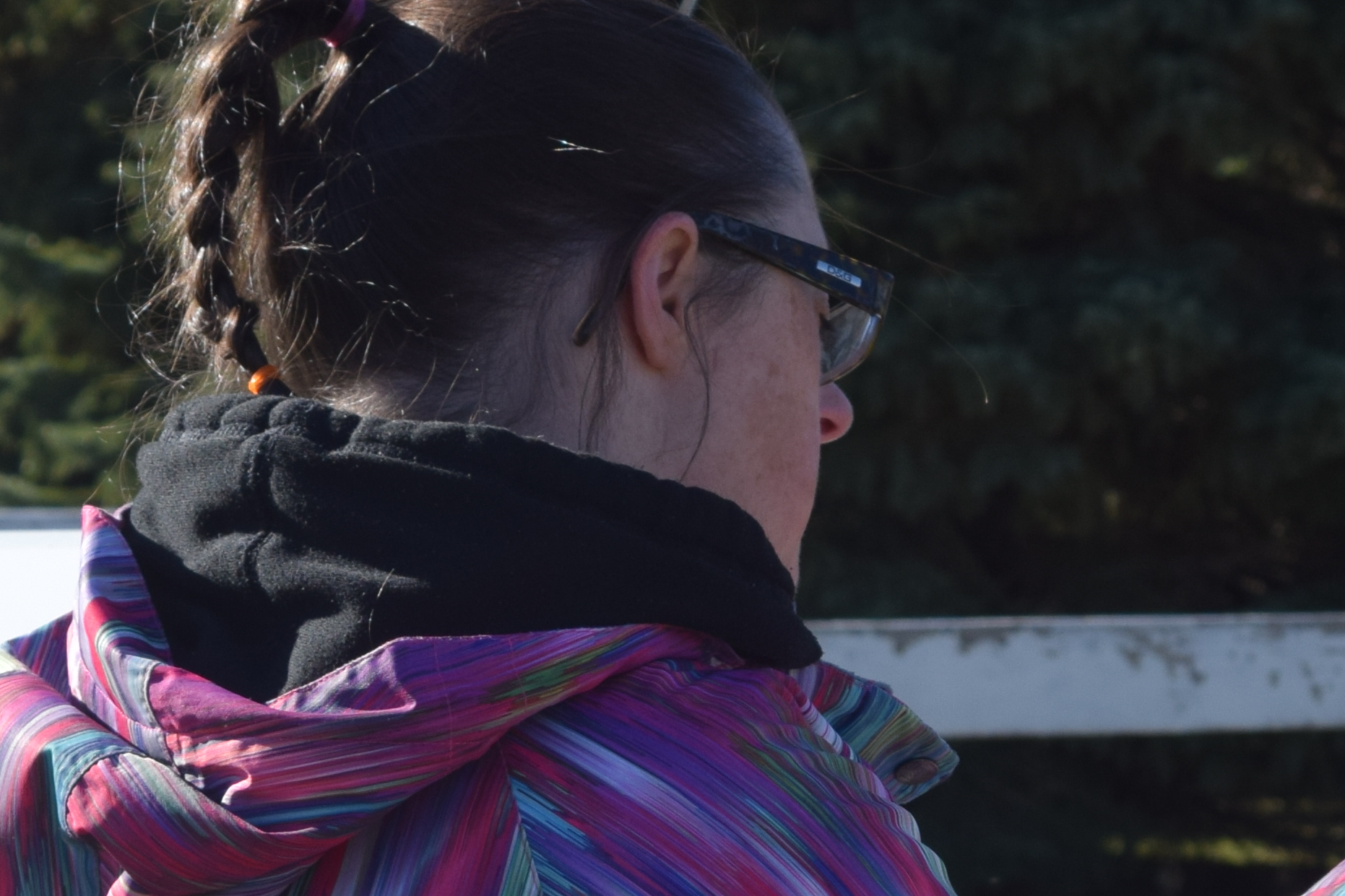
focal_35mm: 232
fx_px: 8666
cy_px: 1019
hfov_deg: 8.6
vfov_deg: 5.9
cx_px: 2142
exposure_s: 1/320
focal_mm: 48
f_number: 9
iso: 200
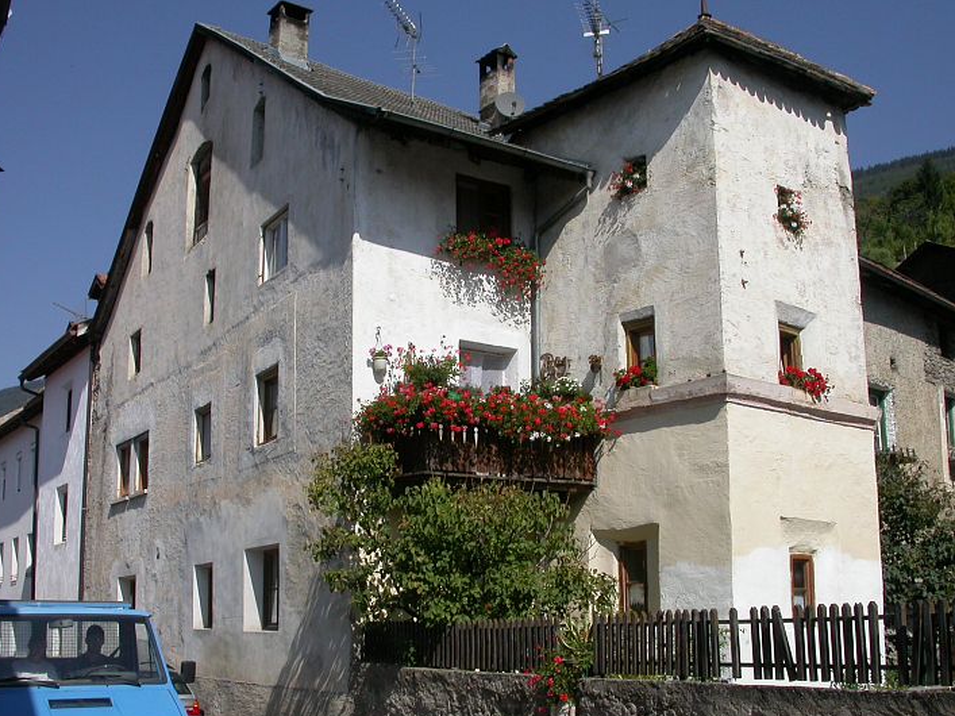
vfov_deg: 33.5
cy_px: 404
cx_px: 459
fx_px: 1186
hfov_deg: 43.8
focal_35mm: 43
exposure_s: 1/639
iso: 100
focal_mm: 7.85
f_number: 7.5
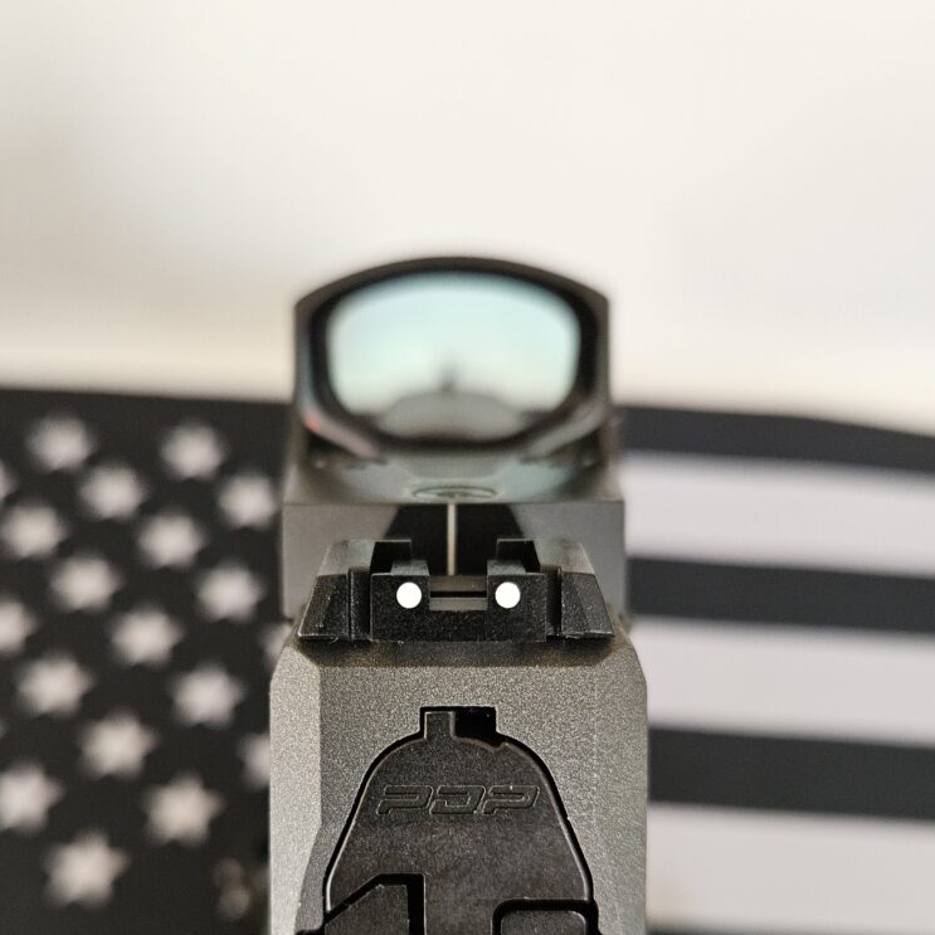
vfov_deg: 45.1
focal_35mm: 35
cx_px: 422
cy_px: 735
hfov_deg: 47.2
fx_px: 1070
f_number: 1.8
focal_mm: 5.4
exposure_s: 1/120
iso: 640
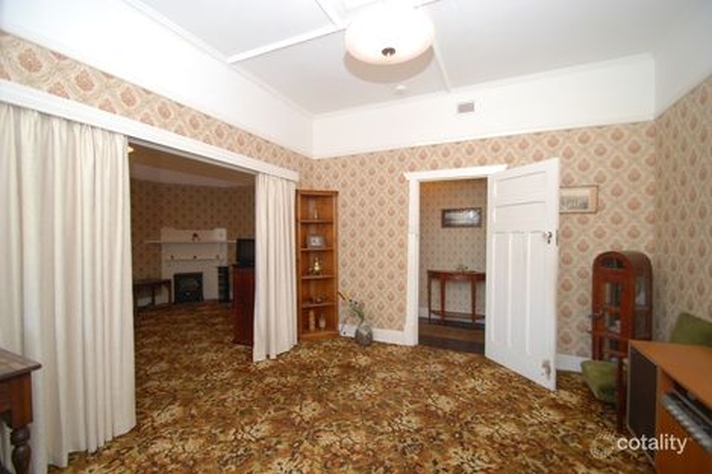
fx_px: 297
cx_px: 356
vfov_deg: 77.3
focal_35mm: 15
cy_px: 237
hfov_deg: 100.4
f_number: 4
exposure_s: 1/60
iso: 450
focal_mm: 10
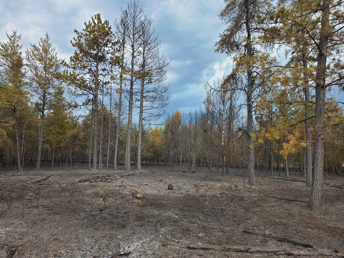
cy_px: 129
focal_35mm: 26
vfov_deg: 53.1
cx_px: 172
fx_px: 258
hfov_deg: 67.3
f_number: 2.4
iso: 50
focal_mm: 4.3
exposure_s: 1/120
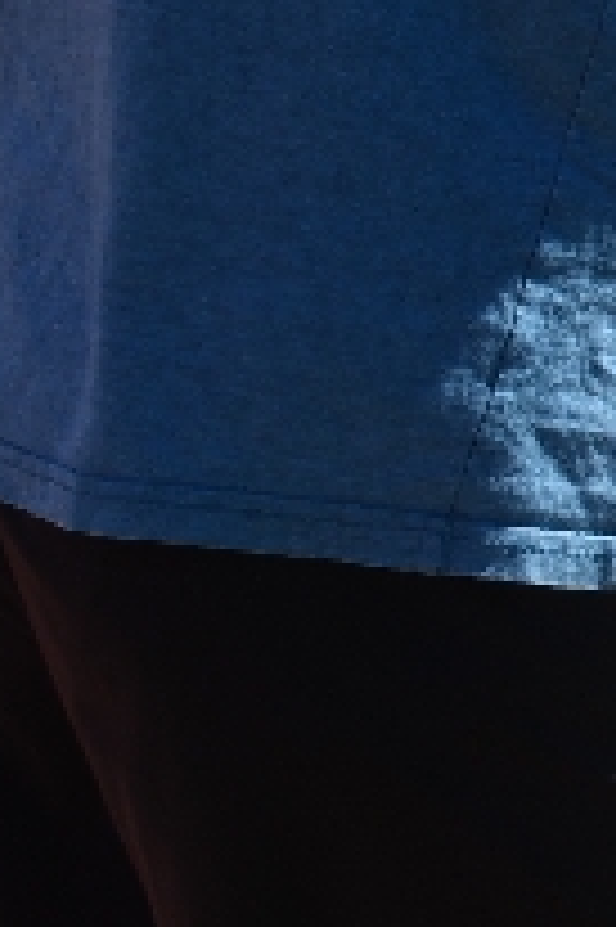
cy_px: -378
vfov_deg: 8.7
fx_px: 5990
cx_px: 1992
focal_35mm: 233
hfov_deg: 5.5
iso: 100
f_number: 6.3
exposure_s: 1/320
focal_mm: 27
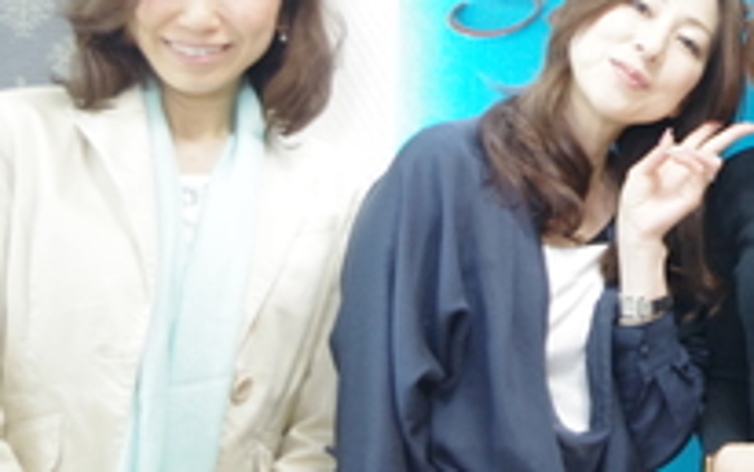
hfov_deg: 27.9
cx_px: 765
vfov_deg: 18.7
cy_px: 99
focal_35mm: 69
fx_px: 1419
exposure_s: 1/30
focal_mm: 21.25
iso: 1600
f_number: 4
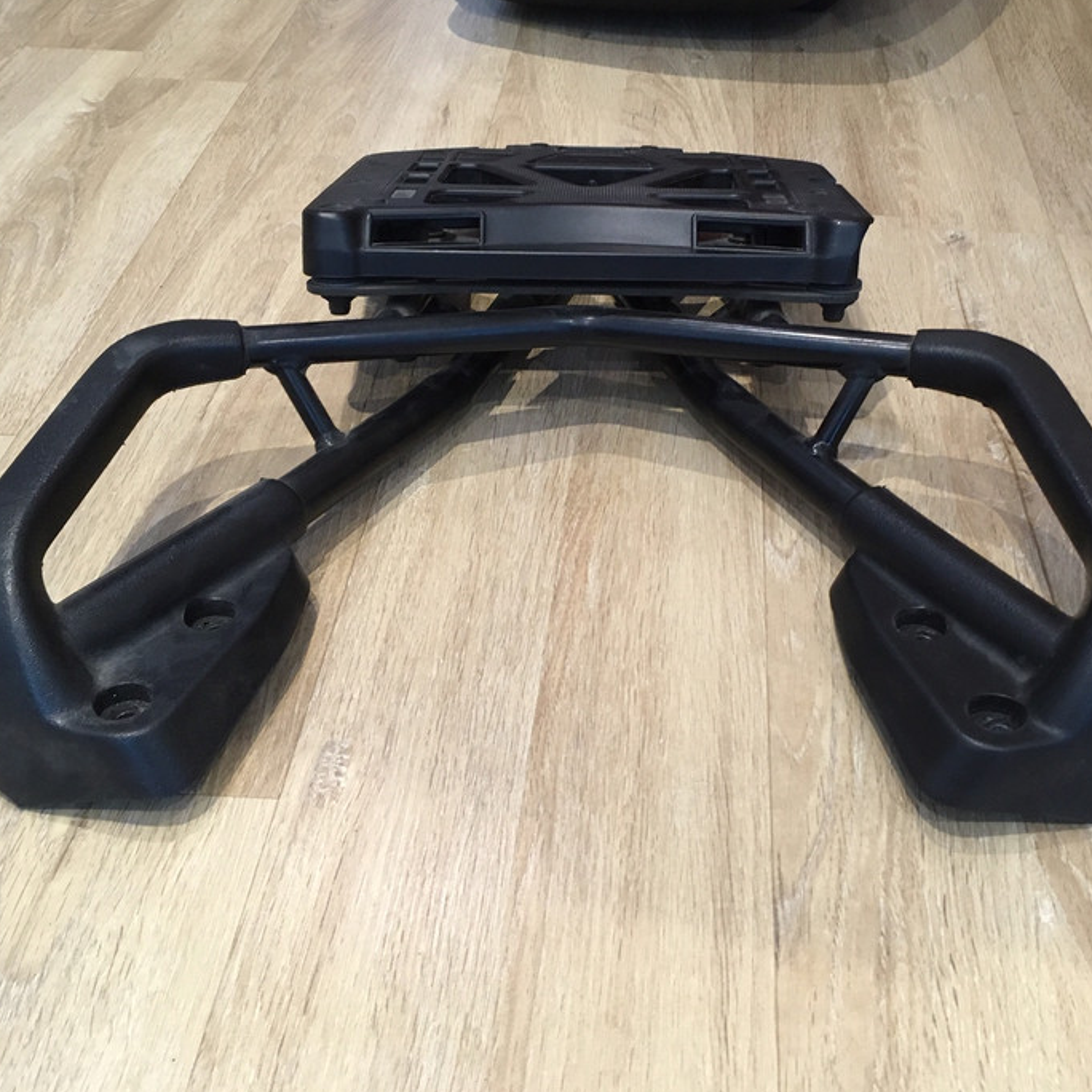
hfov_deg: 41.8
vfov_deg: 41.8
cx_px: 598
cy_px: 476
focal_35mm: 40
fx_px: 1428
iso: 125
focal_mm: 4.15
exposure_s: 1/33
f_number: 2.2
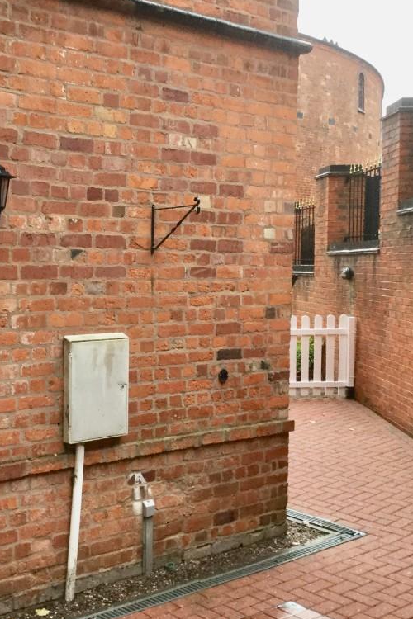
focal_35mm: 44
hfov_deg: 29.8
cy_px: 311
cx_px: 85
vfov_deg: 44.5
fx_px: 757
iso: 100
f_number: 2.4
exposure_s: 1/33
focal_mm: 3.3
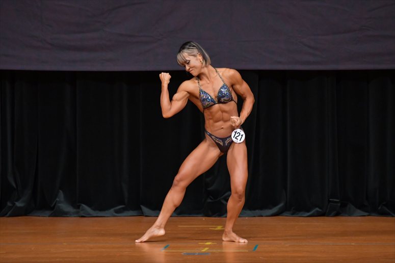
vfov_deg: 4.4
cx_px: 198
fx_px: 3455
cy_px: 132
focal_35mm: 315
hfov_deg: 6.5
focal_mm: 210
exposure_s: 1/400
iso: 4000
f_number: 5.6
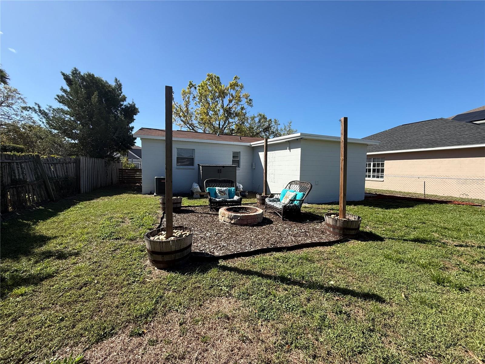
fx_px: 196
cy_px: 182
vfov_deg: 85.7
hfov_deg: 102.1
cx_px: 242
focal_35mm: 14
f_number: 2.2
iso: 50
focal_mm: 2.22
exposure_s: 1/1431
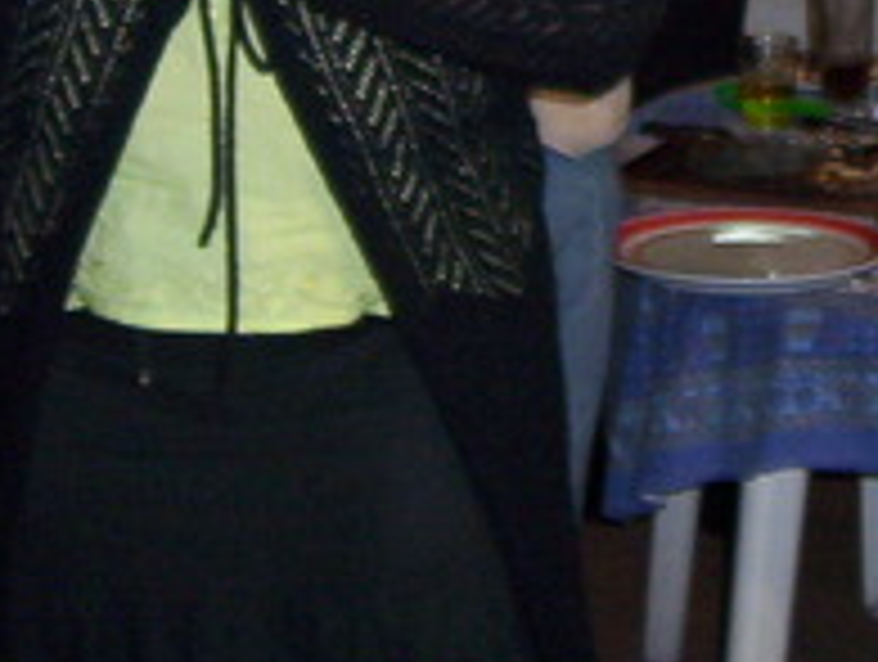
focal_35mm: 118
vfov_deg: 12.1
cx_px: 666
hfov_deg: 16.6
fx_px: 2998
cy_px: -281
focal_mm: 5.54
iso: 140
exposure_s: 1/30
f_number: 2.76
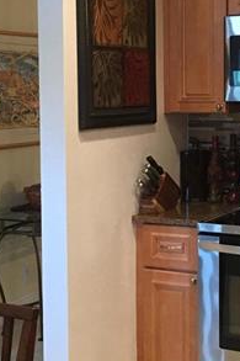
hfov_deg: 17.3
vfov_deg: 25.7
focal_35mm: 79
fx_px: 791
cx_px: 121
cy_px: 154
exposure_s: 1/15
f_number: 2.2
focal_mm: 4.15
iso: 80
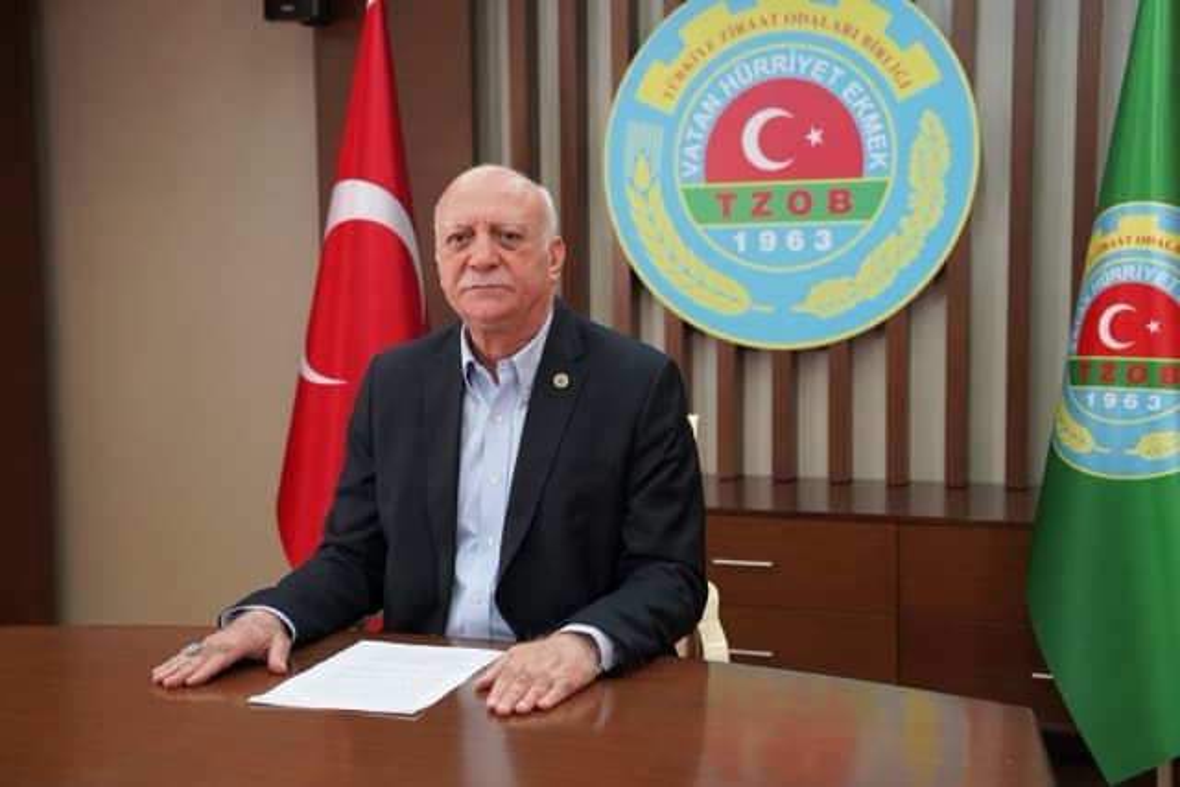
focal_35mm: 46
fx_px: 1508
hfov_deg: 42.7
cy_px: 394
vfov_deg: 29.3
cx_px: 590
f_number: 4
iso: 3200
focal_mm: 46
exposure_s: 1/160
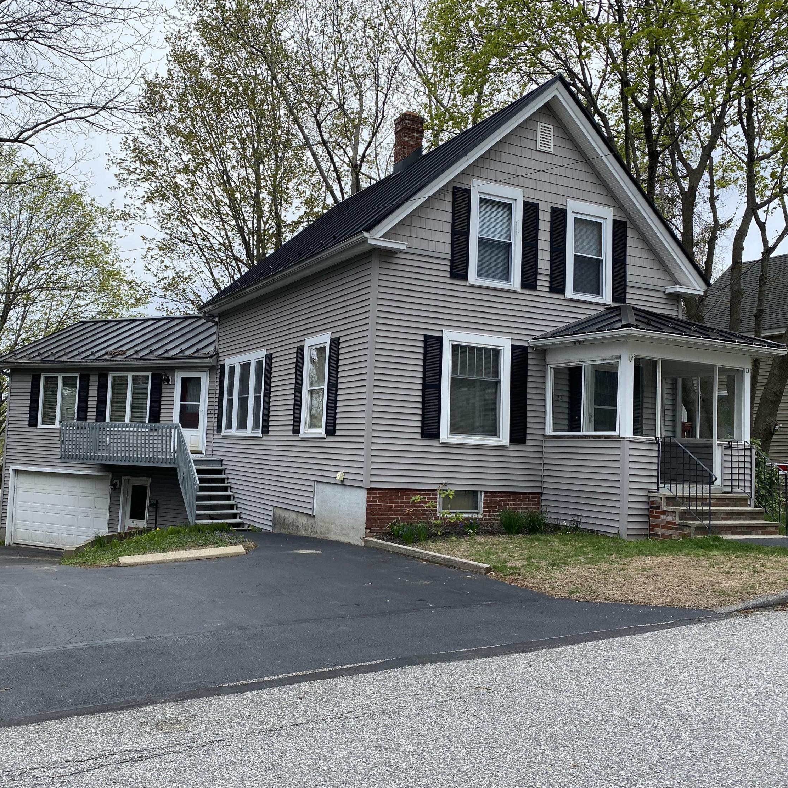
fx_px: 798
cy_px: 395
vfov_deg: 52.5
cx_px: 309
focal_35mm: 31
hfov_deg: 52.1
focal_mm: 4.25
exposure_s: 1/1272
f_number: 1.8
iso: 32
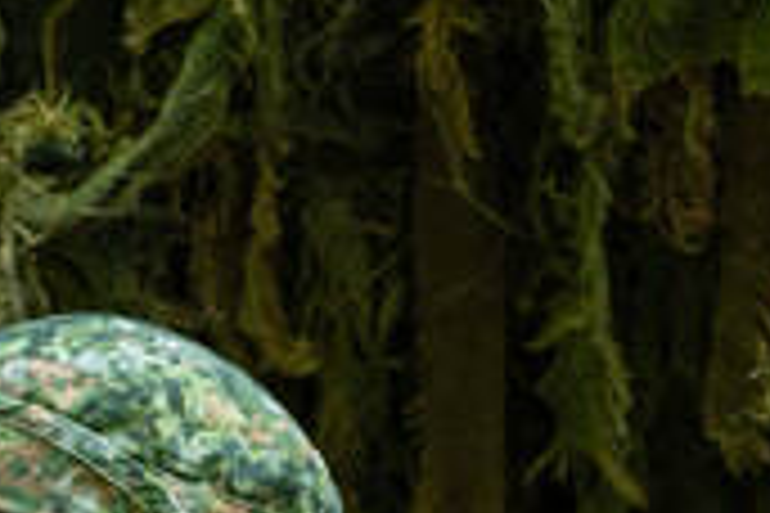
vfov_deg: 6.2
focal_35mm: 219
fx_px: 4684
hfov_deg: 9.4
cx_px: 653
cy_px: 738
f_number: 5
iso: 320
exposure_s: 1/100
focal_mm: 30
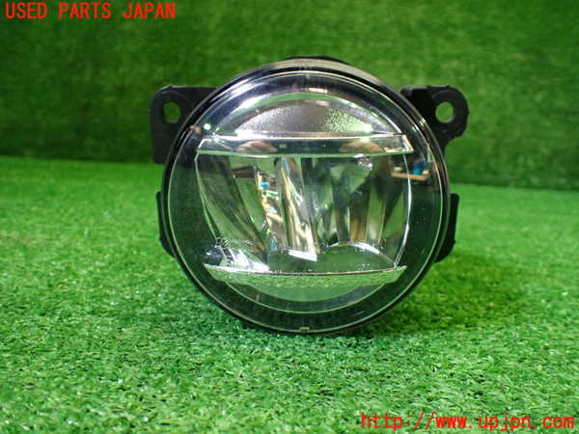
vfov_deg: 46.8
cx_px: 290
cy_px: 217
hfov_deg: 60.0
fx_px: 502
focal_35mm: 30
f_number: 2.3
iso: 400
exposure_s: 1/125
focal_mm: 5.4
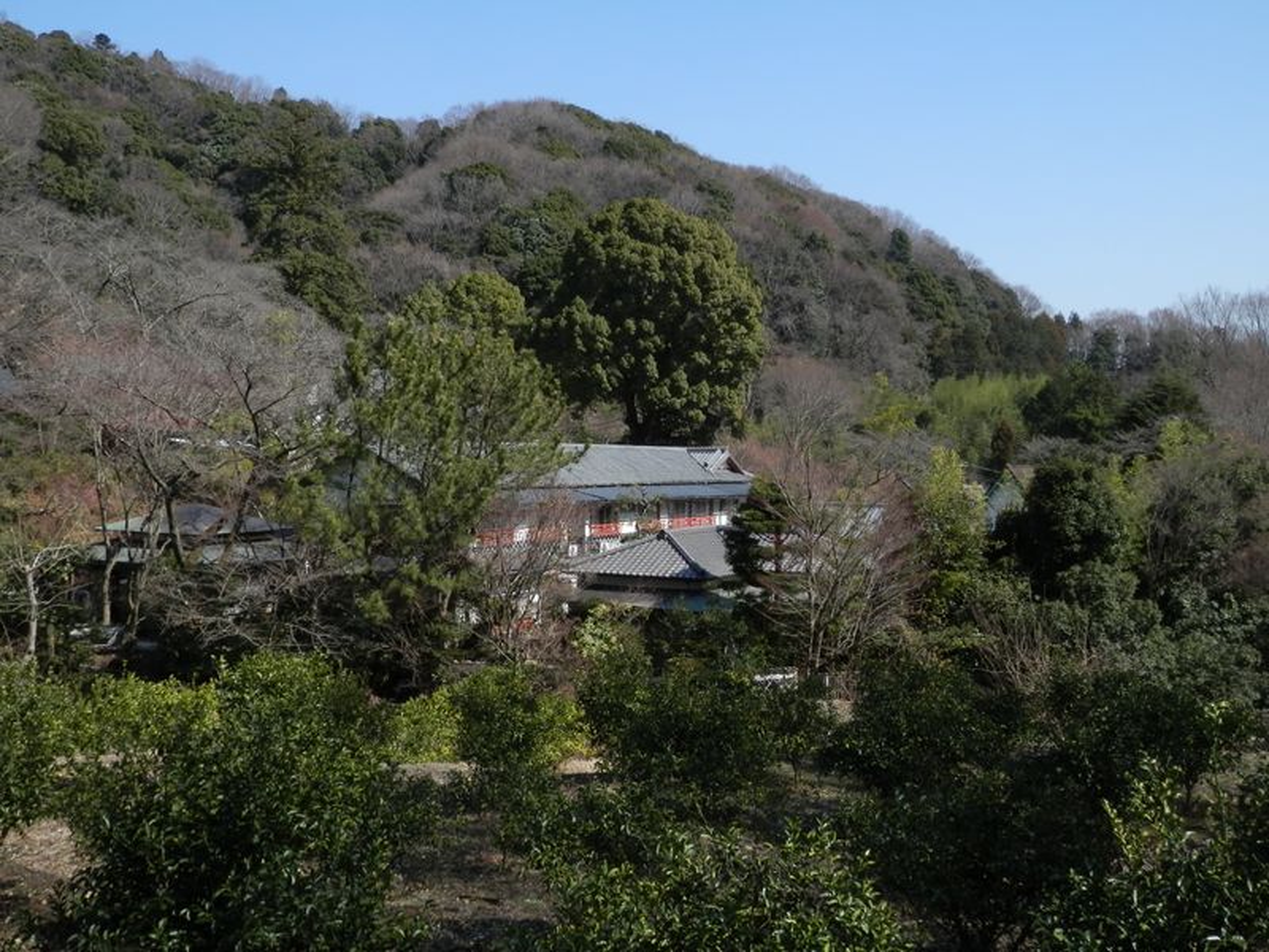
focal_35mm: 37
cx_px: 634
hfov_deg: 50.1
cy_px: 476
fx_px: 1356
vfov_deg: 38.7
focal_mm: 6.6
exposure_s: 1/640
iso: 80
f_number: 3.6
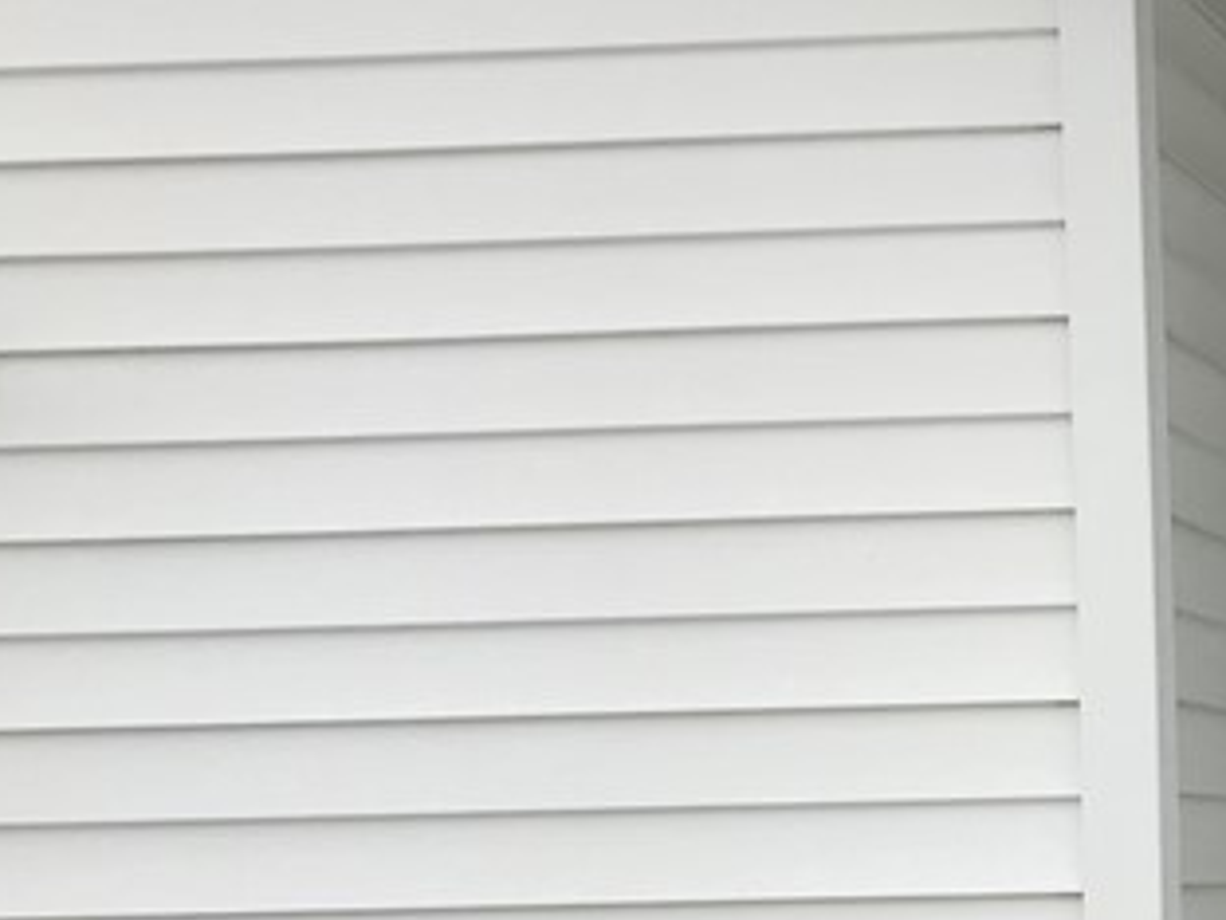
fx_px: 3258
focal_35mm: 92
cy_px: 877
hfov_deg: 18.7
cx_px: 1863
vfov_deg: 15.8
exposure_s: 1/1742
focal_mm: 3.99
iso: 20
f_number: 1.8
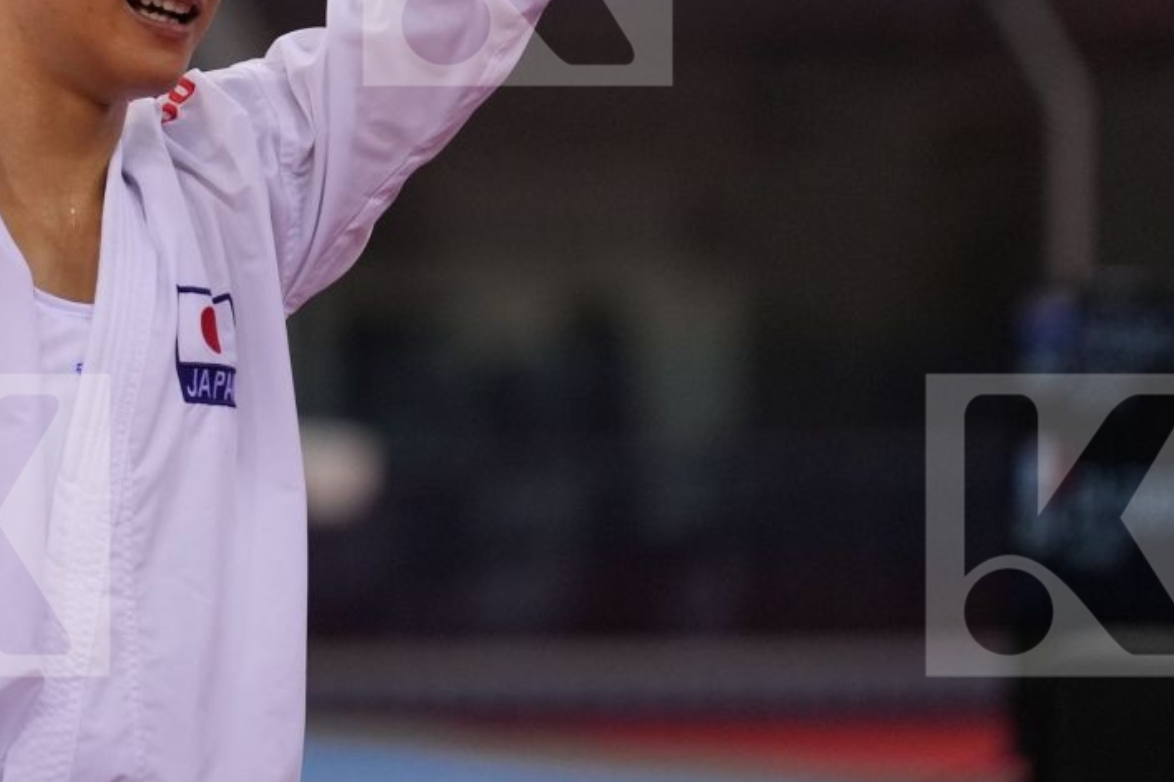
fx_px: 15029
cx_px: -45
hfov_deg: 4.5
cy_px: -65
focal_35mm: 461
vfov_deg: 3.0
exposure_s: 1/1000
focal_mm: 181
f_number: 2.8
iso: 2500
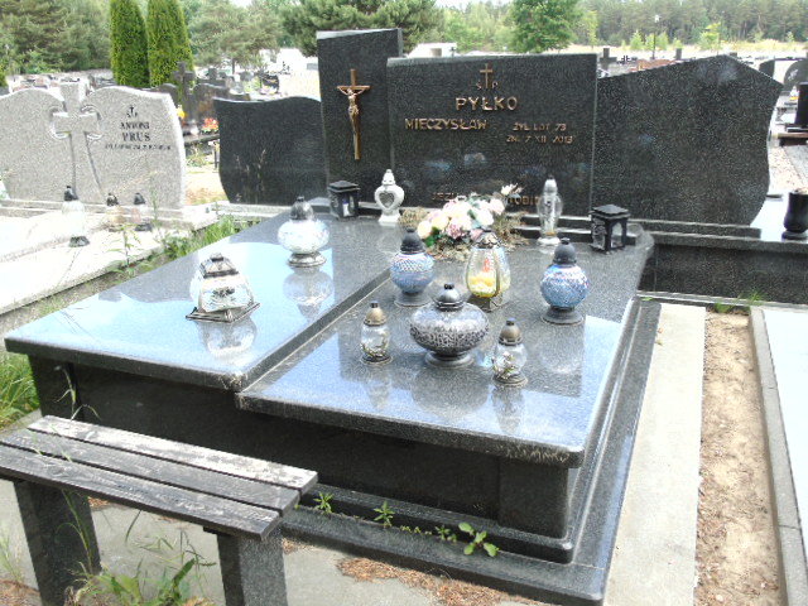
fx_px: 677
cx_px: 404
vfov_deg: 48.2
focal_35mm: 29
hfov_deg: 61.7
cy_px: 303
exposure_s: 1/125
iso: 80
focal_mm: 5.2
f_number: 3.6
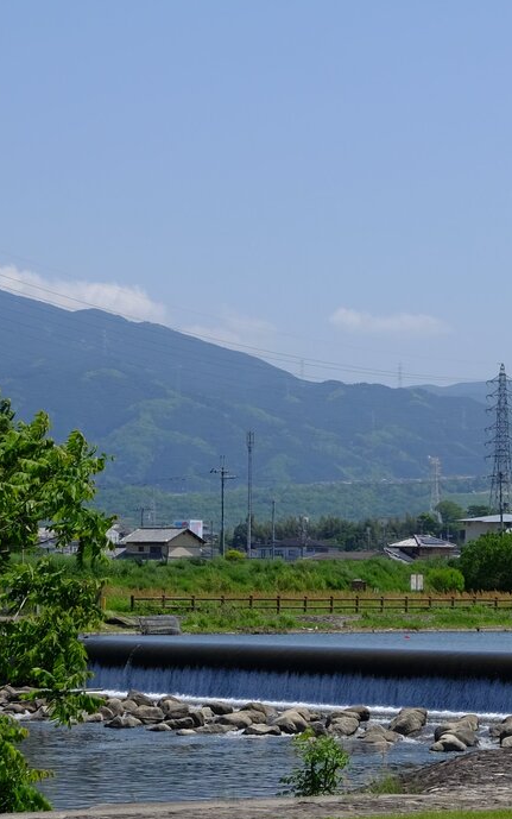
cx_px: 372
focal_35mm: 116
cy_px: 414
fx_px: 2588
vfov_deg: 18.0
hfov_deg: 11.3
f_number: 8
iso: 200
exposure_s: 1/500
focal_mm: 32.9
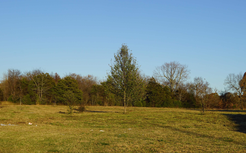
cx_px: 124
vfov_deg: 23.8
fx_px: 365
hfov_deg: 37.2
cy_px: 74
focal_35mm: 55
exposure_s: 1/125
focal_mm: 35
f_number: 11
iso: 100
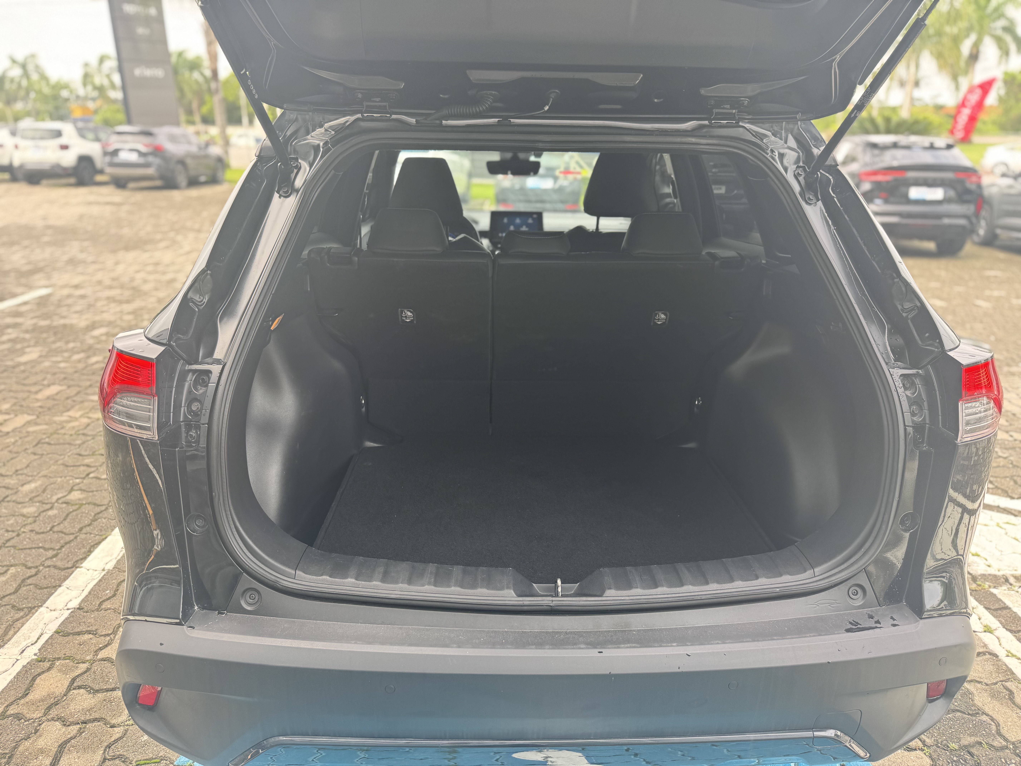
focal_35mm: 24
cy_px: 383
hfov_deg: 71.6
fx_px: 708
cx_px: 510
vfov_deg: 56.8
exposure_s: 1/199
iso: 80
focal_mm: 6.76
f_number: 1.78
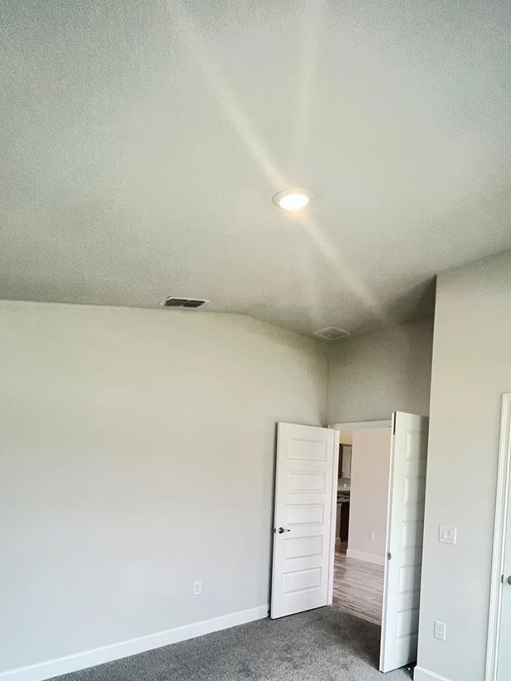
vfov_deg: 80.1
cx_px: 316
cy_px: 484
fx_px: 374
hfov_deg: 67.7
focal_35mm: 19
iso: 250
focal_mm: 1.57
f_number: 1.8
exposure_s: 1/120
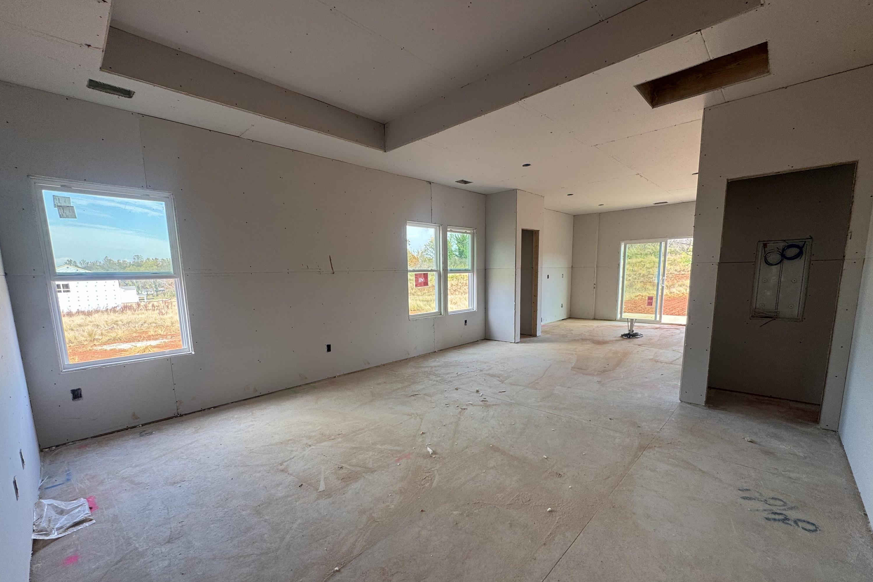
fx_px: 364
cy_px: 325
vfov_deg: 77.0
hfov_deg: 100.4
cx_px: 430
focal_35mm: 15
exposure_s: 1/99
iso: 64
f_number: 2.2
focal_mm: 2.22
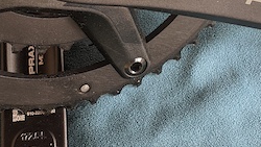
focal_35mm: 94
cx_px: 128
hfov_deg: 22.7
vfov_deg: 12.9
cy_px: 44
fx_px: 651
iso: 64
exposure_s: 1/51.4
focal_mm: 4.44
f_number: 1.8
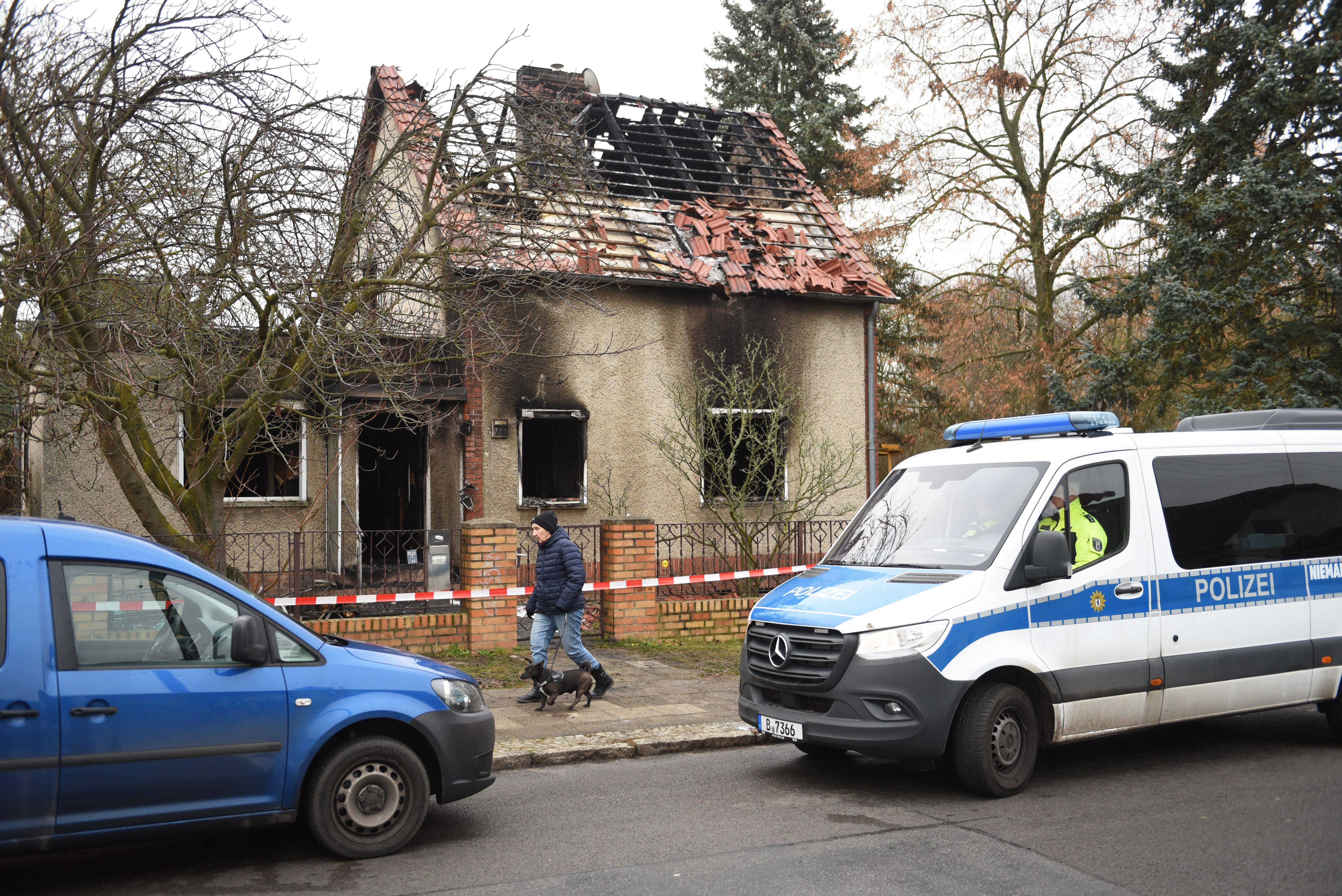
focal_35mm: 38
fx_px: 1417
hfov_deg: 50.7
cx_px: 671
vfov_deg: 35.1
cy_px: 448
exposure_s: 1/400
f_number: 2.8
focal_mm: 38
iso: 500
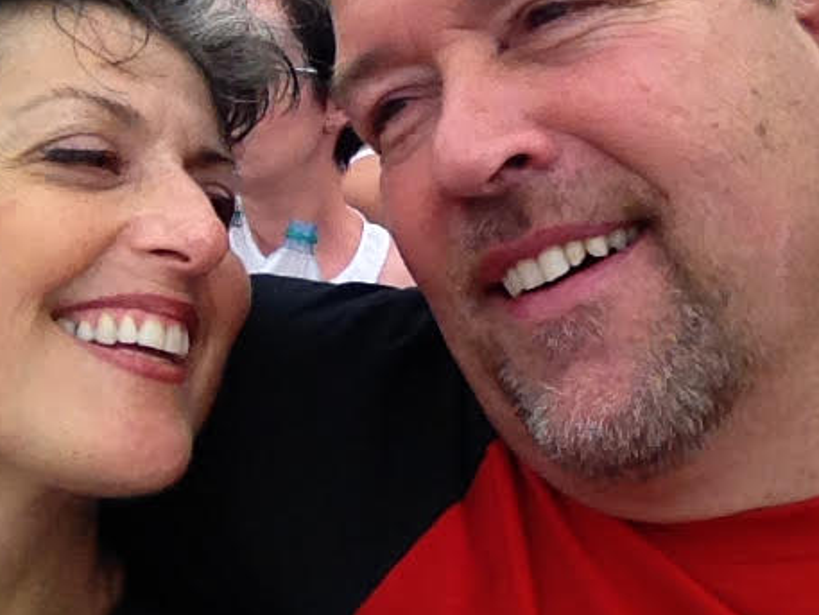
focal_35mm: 49
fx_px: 1160
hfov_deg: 38.9
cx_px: 446
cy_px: 235
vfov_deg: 29.6
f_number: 2.4
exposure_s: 1/2653
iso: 160
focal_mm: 1.85
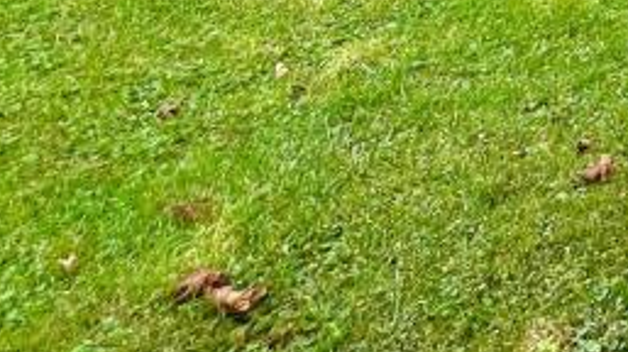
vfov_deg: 15.9
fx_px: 882
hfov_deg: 26.3
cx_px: 977
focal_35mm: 53
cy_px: -411
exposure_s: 1/494
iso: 32
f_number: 1.8
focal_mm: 1.57
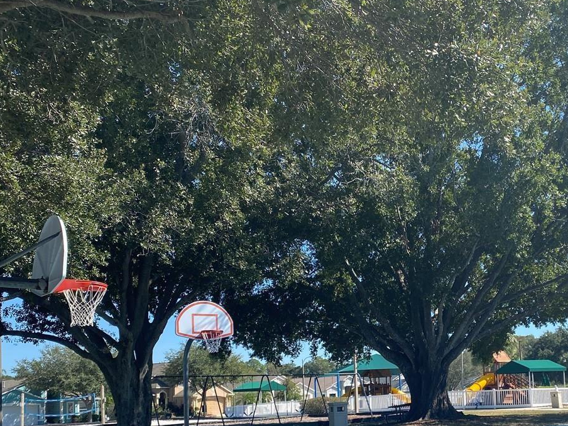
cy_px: 338
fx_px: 755
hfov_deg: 40.0
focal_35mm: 46
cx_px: 430
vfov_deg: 30.8
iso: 32
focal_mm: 4.25
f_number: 1.8
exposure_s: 1/1608
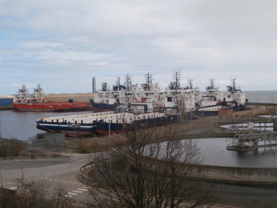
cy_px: 104
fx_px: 376
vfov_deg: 30.9
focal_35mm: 47
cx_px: 138
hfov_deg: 40.4
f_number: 4.2
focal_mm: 8.29
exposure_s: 1/800
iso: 100
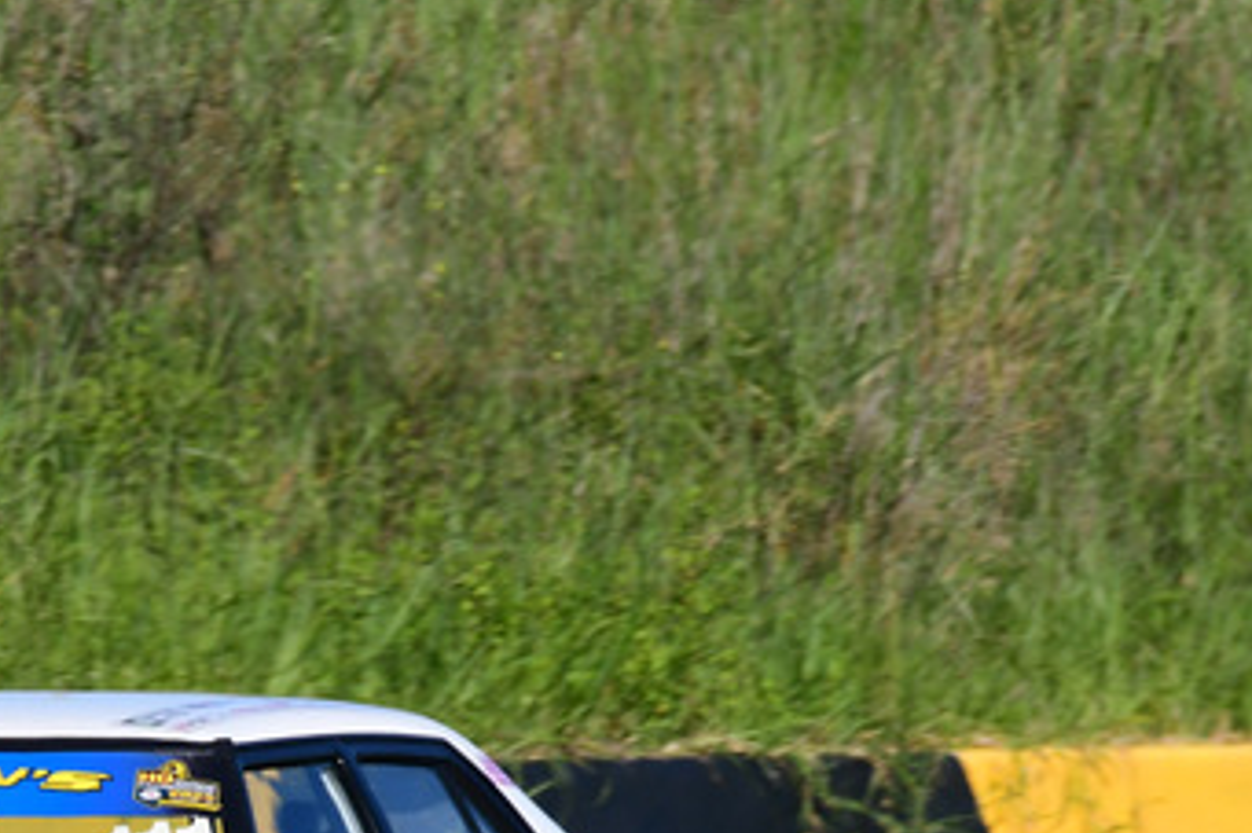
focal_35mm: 1761
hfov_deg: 1.2
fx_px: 61211
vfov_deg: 0.8
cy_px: 778
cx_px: -55
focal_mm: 500
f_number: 13
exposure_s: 1/640
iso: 400
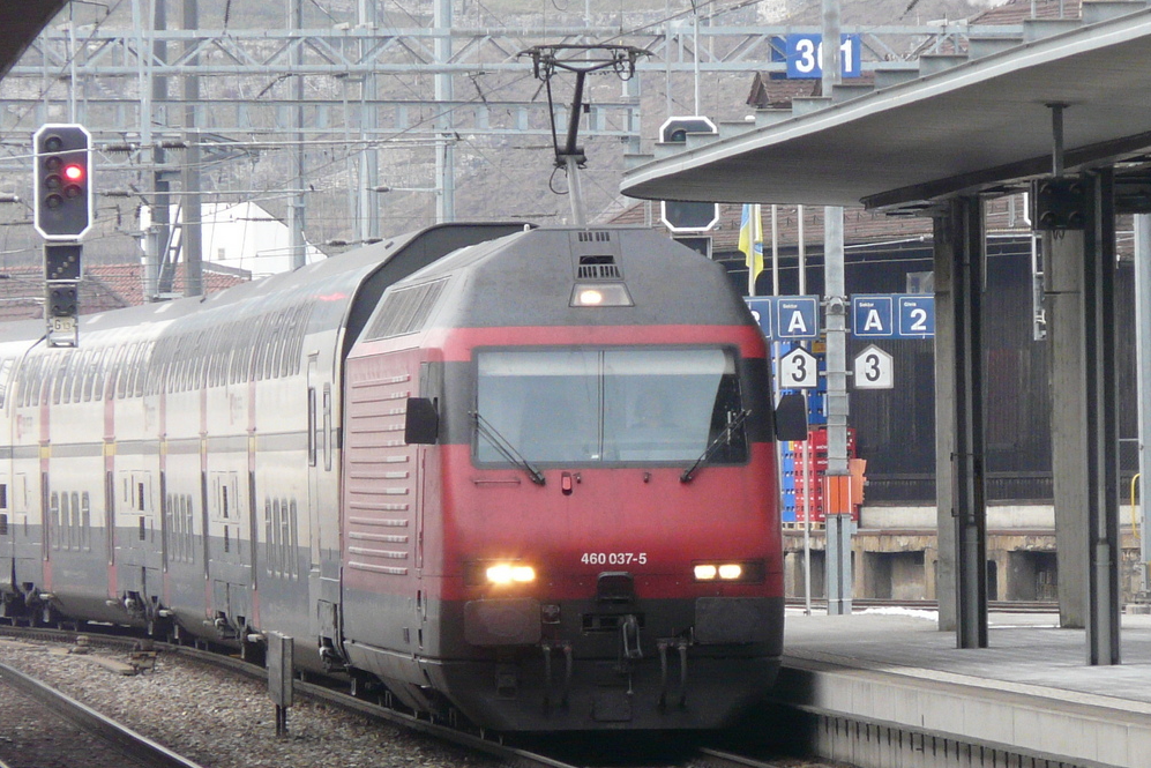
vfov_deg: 5.1
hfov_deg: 7.7
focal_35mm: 268
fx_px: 8569
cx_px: 576
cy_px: 390
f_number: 3.6
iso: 200
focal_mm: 42.2
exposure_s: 1/250
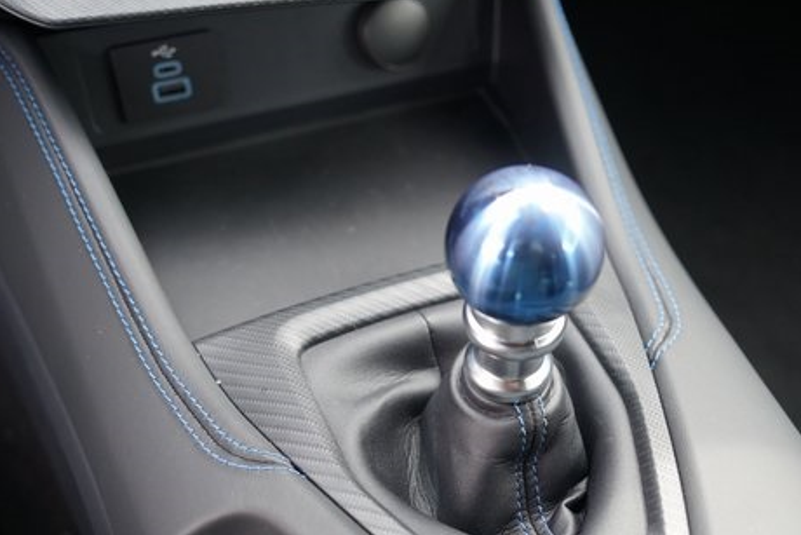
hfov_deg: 35.0
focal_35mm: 57
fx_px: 1269
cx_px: 468
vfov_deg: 23.8
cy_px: 295
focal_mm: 41
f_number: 4
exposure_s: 1/160
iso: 800
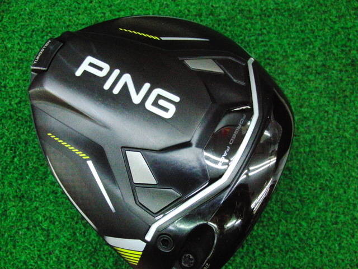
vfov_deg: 38.7
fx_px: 383
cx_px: 179
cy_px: 134
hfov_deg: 50.1
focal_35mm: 37
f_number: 3.6
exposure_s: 1/320
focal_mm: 6.42
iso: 3200
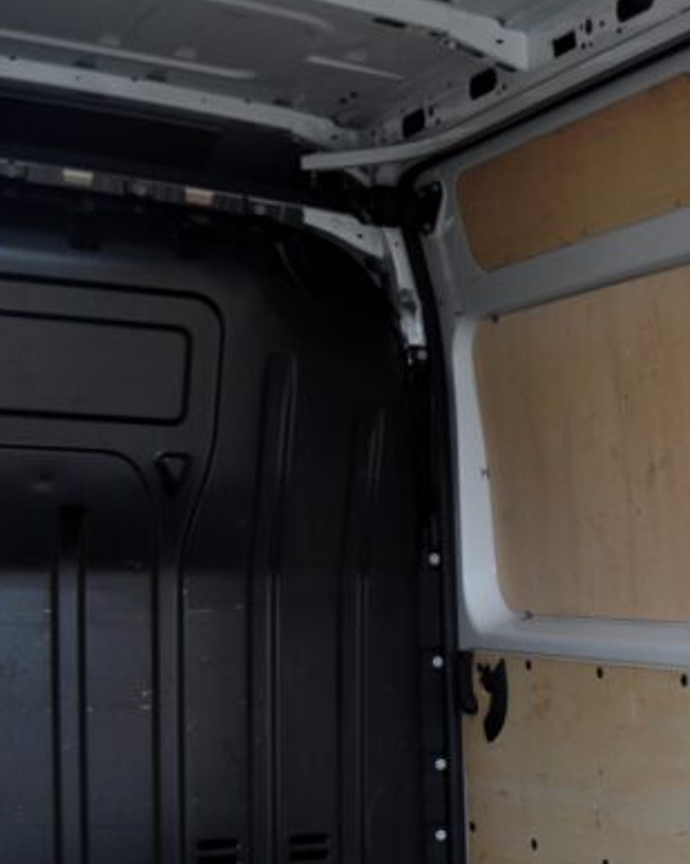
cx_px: 862
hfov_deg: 21.0
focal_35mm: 67
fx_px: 1712
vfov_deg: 27.6
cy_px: 726
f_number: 4
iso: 400
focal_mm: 18
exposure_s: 1/60
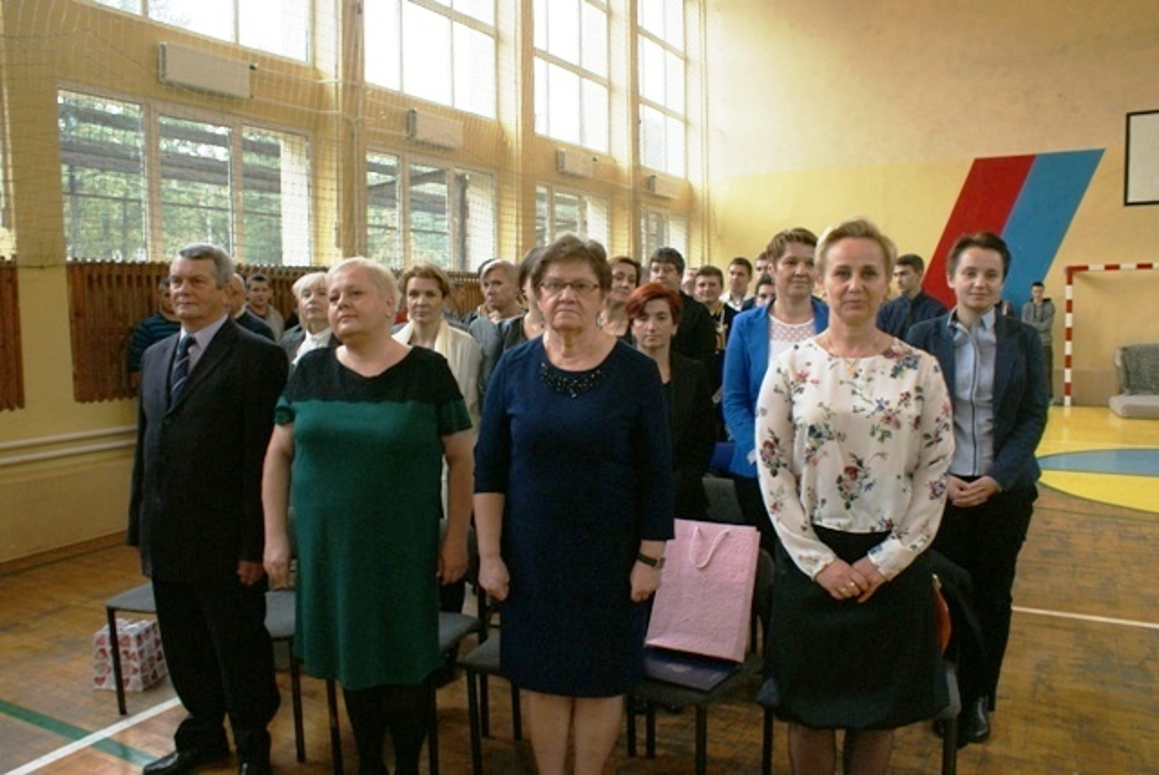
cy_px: 388
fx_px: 870
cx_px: 580
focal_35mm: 27
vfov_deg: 48.0
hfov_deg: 67.3
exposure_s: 1/60
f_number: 5.6
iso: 400
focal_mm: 18
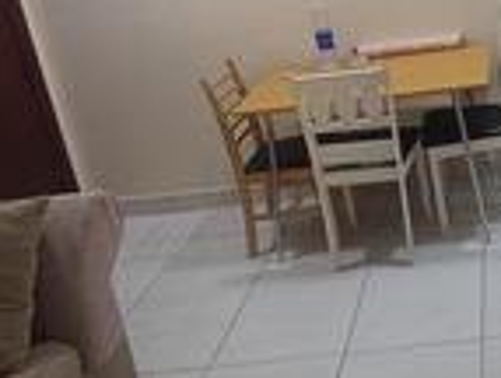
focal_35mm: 51
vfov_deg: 28.0
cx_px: 485
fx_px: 740
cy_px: 68
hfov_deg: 34.5
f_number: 2.2
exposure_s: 1/50
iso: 160
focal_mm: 1.64
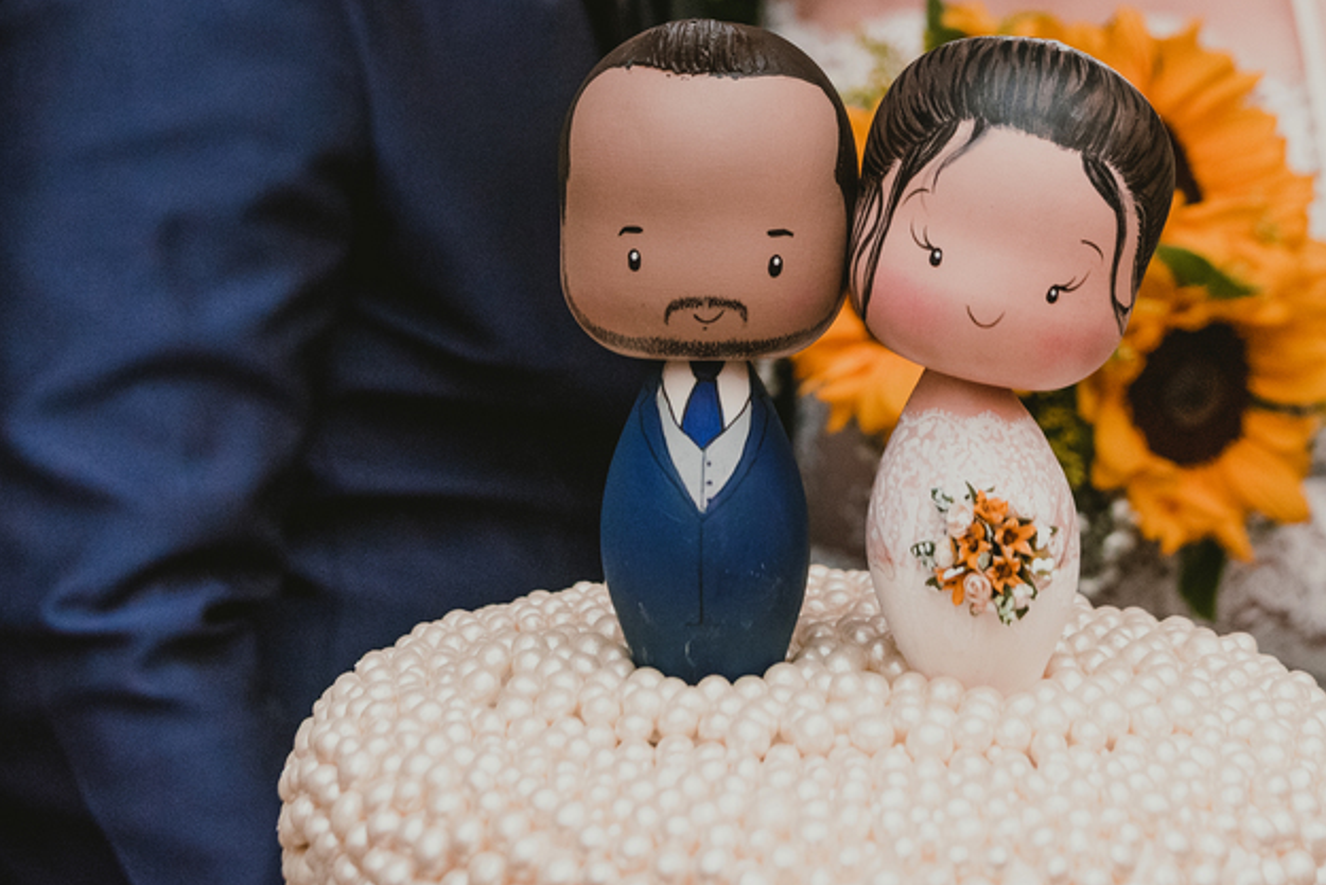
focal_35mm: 73
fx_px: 2689
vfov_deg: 18.3
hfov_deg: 27.7
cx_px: 766
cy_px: 44
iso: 2500
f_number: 5.6
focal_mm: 38
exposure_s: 1/200
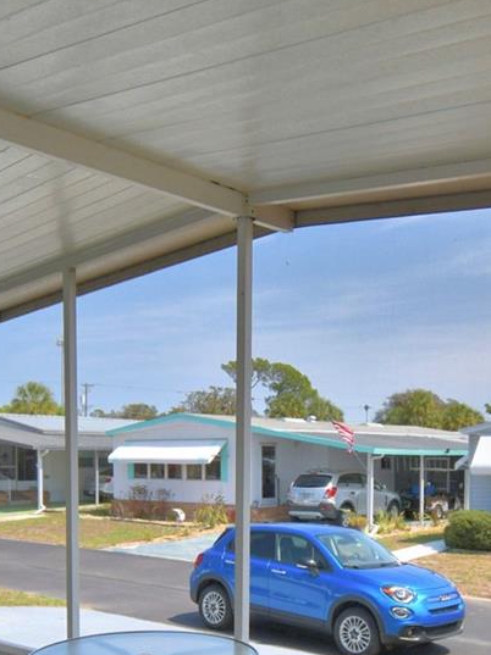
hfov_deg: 33.5
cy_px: 496
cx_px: 281
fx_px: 814
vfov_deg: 42.4
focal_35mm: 43
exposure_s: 1/800
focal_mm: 10
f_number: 4.5
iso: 100
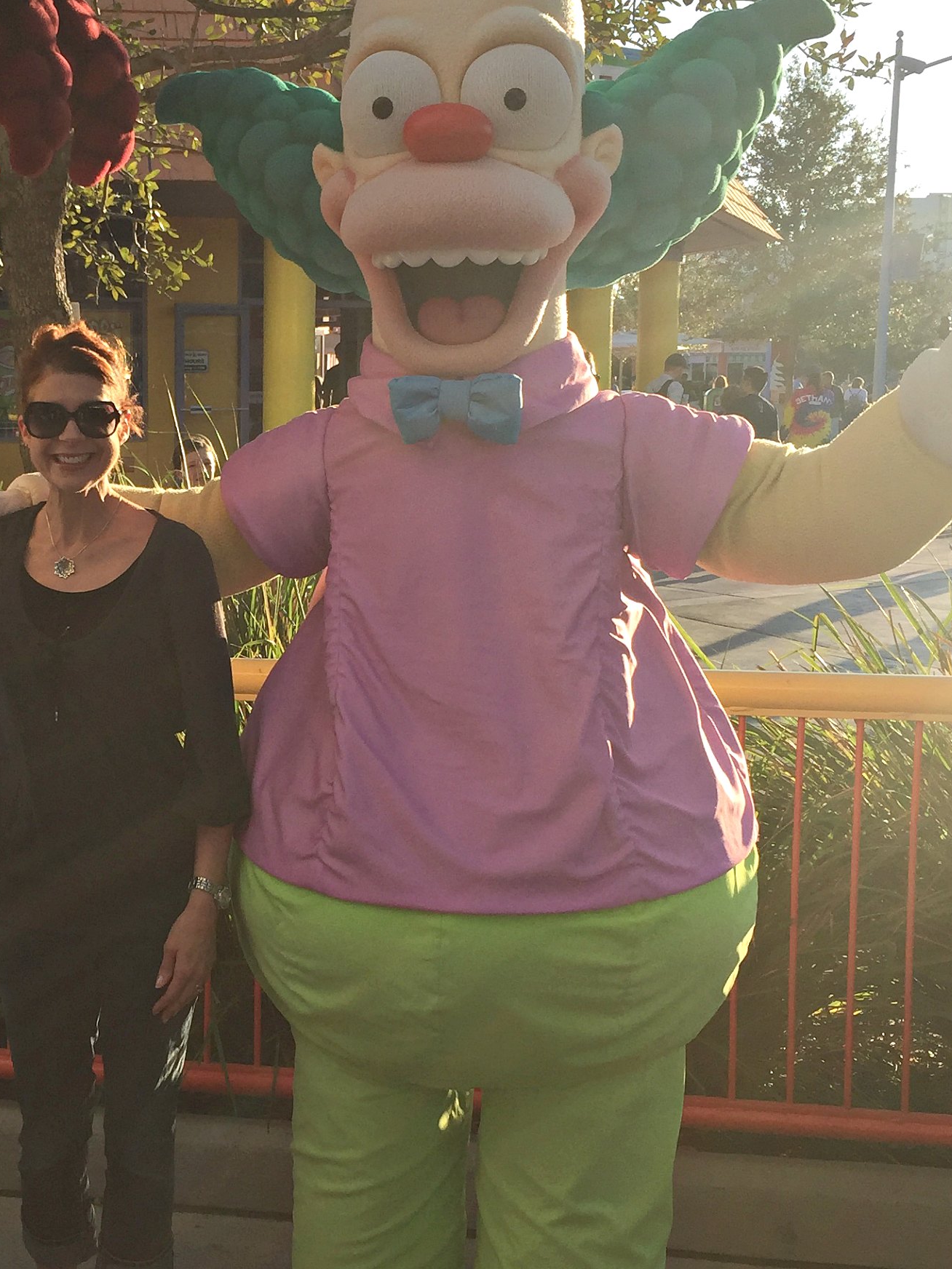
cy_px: 626
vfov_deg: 36.8
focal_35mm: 52
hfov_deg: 27.4
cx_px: 163
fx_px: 1907
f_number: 2.2
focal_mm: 4.15
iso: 32
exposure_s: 1/964
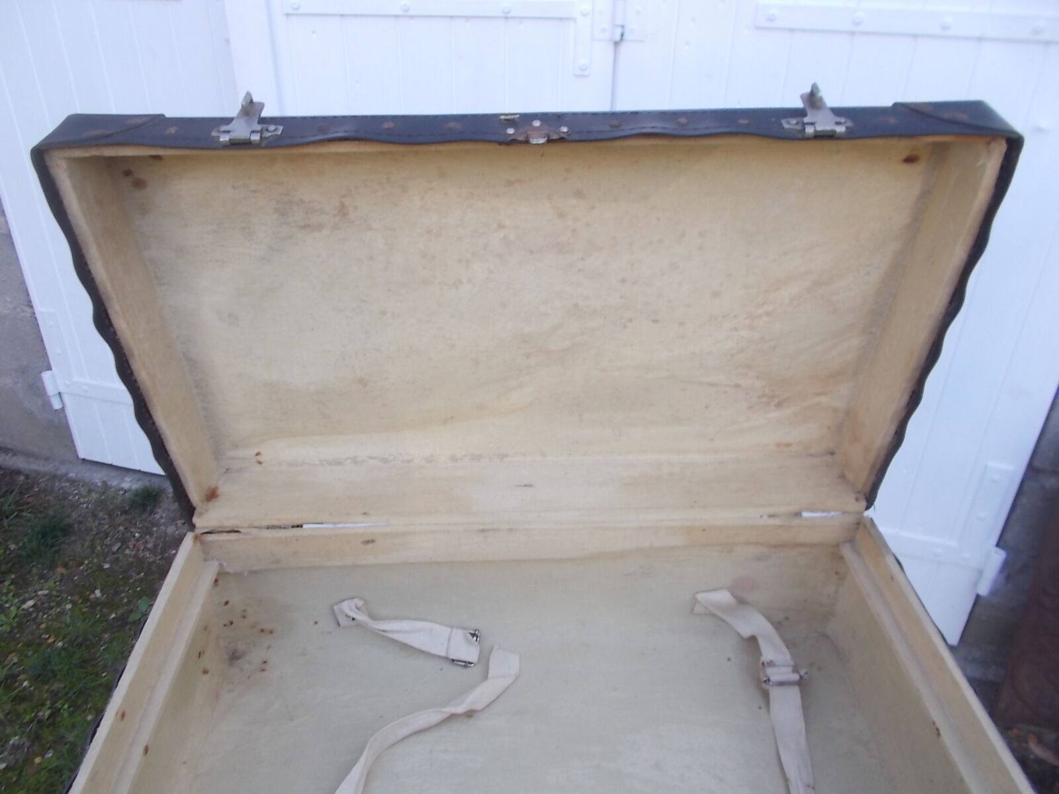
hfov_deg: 67.3
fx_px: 795
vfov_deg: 53.1
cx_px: 530
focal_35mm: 26
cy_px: 397
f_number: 3.2
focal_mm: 4.6
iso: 80
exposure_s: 1/100
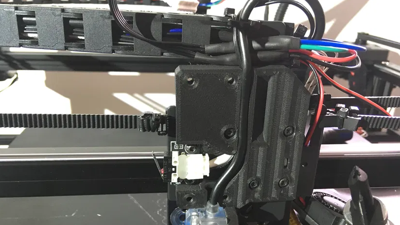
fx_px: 339
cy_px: 141
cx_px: 198
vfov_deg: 36.5
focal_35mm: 32
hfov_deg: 61.0
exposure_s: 1/20
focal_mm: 4.15
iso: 200
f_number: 2.2
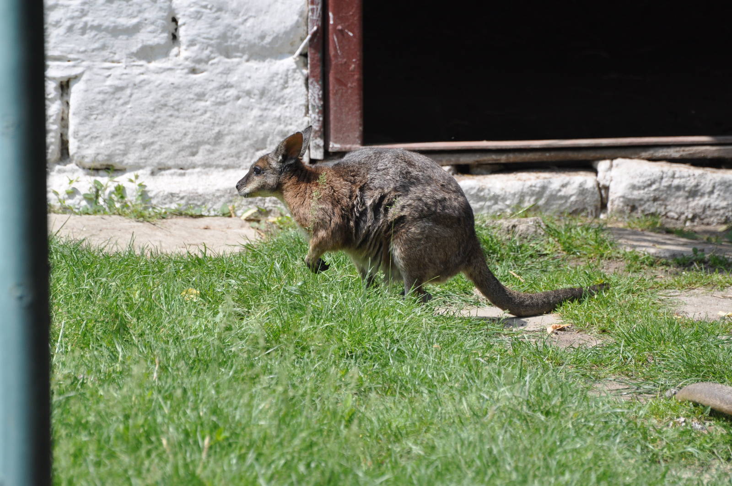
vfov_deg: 3.0
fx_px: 9140
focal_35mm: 450
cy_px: 243
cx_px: 366
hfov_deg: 4.6
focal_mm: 300
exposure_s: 1/1000
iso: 450
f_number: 5.6
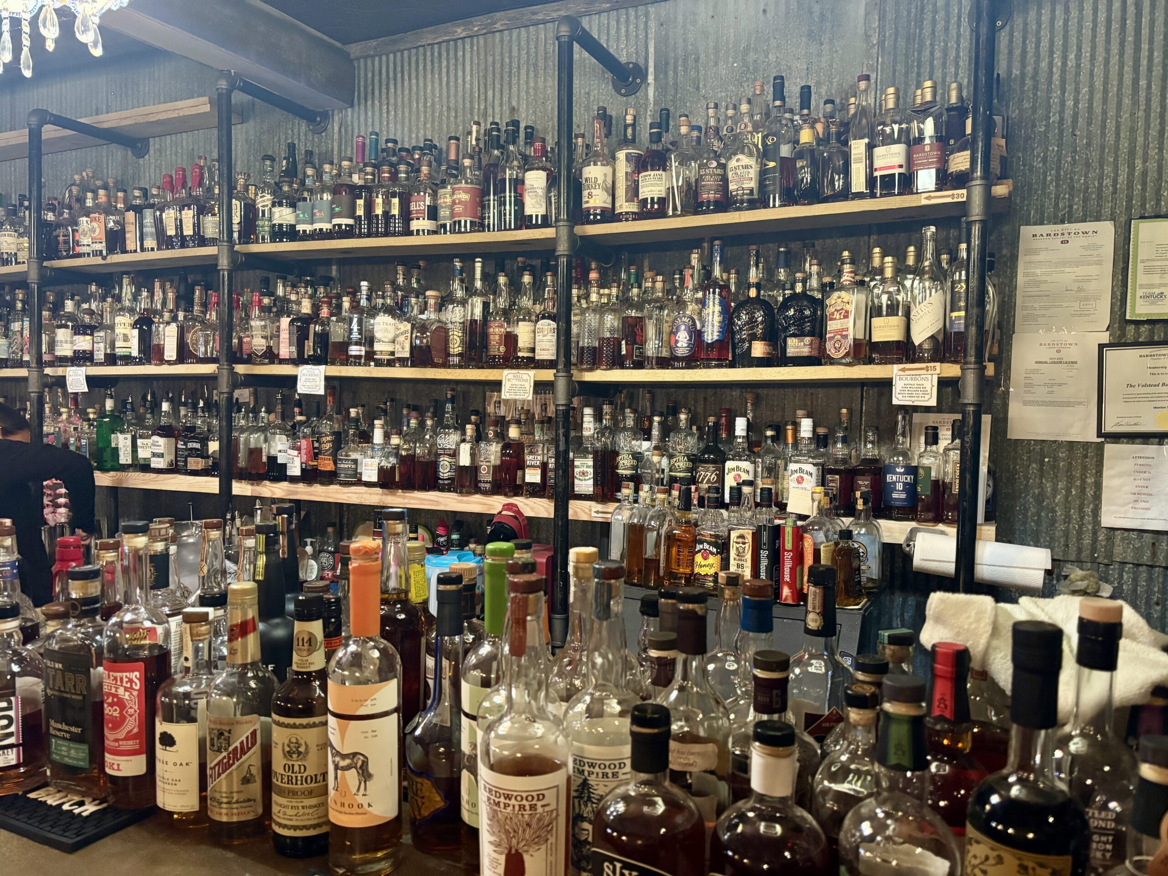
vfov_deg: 53.1
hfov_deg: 67.3
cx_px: 584
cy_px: 438
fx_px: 877
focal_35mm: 26
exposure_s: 1/40
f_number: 1.6
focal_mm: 5.96
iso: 640
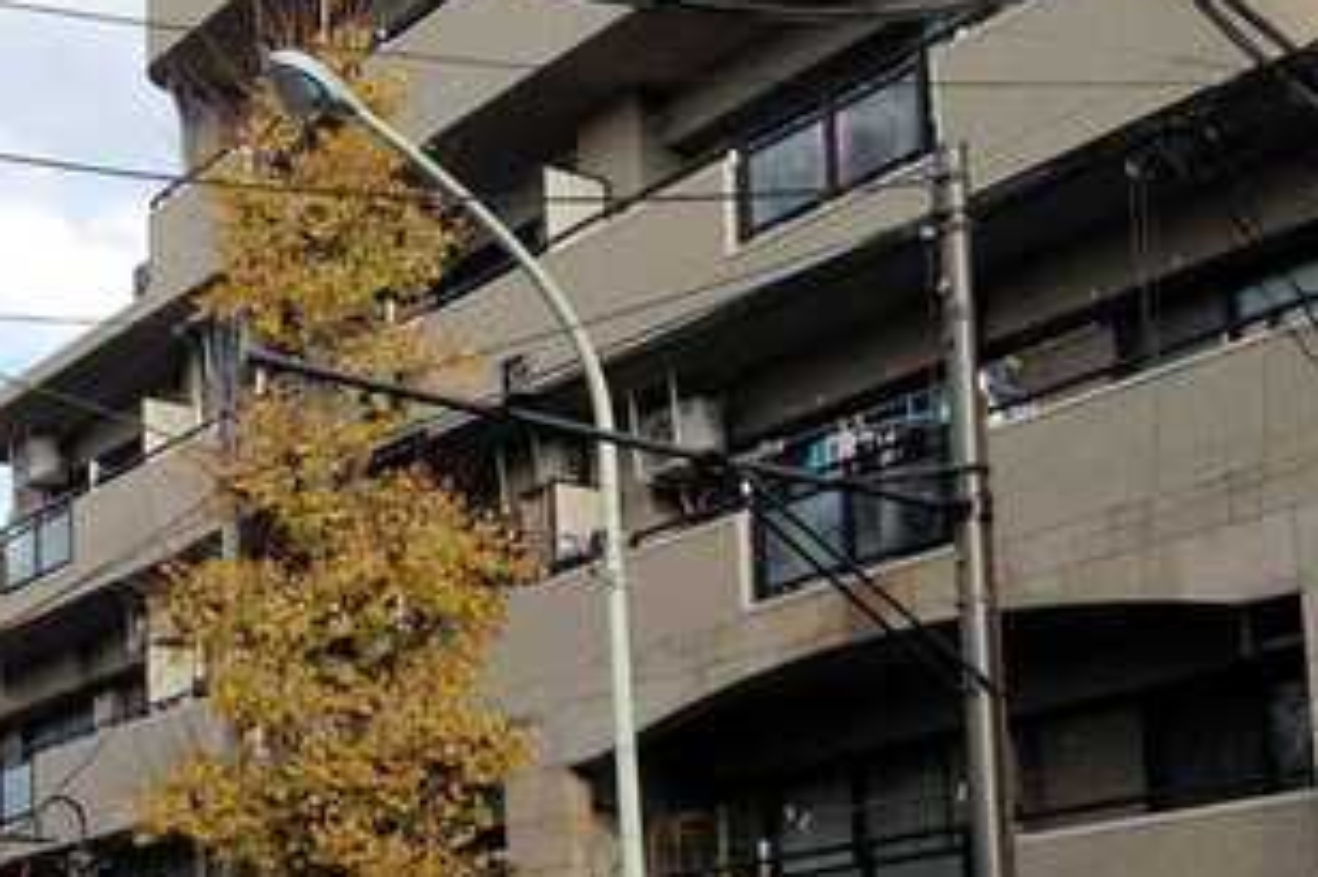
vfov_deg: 18.7
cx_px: 287
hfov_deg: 27.9
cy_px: 838
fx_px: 2598
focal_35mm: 71
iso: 50
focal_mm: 4.28
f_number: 2.4
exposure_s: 1/516
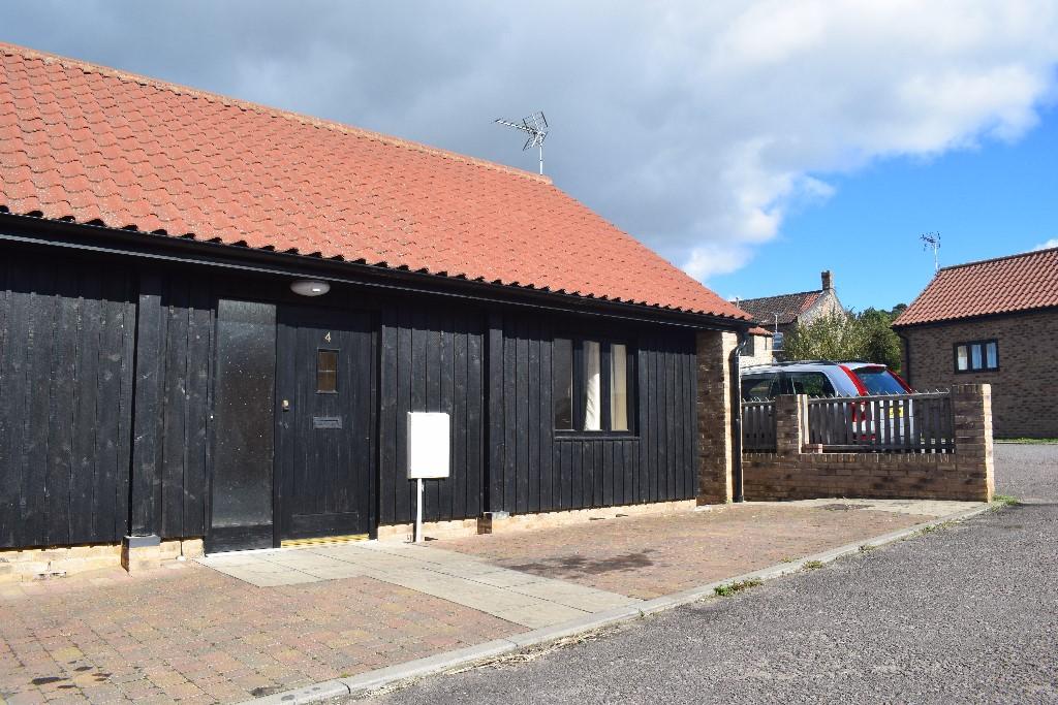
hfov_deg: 67.4
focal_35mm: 27
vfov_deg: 47.9
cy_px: 352
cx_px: 529
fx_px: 794
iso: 400
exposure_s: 1/500
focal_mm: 18
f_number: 11
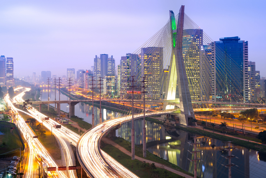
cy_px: 89
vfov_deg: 27.0
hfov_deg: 39.6
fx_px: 370
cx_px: 133
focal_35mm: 50
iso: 100
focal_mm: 50
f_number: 8
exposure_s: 20
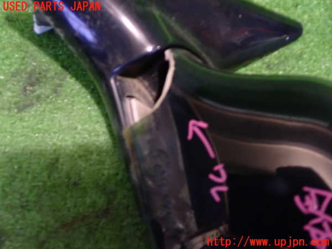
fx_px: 345
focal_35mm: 36
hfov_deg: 51.4
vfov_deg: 39.7
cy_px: 124
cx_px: 166
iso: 800
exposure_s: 1/10
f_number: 2.5
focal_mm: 6.37
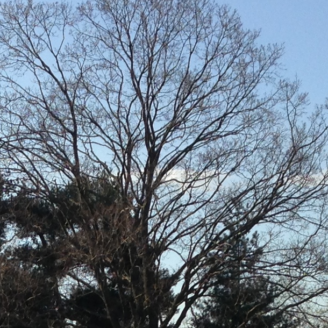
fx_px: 1672
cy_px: 602
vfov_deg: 10.5
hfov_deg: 11.2
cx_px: 59
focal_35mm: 156
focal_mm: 4.12
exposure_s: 1/1022
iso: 50
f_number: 2.4
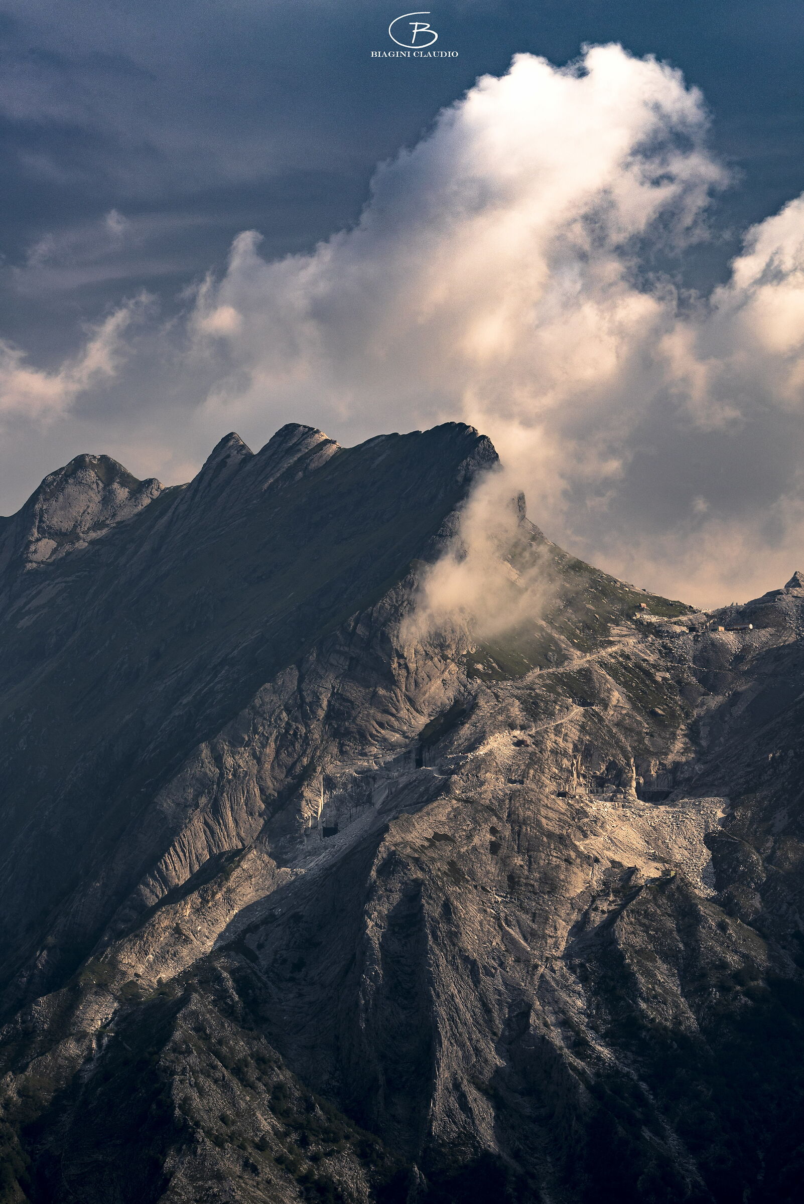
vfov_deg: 8.6
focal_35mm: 240
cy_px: 602
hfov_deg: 5.7
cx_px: 402
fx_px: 8032
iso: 100
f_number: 13
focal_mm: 240
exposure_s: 1/320
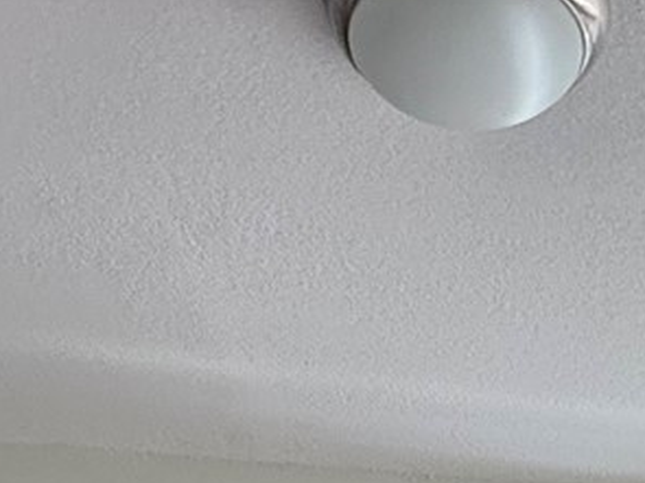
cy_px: 1300
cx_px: 418
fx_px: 1416
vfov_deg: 12.6
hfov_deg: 25.6
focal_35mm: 76
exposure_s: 1/120
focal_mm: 2.22
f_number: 2.2
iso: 200
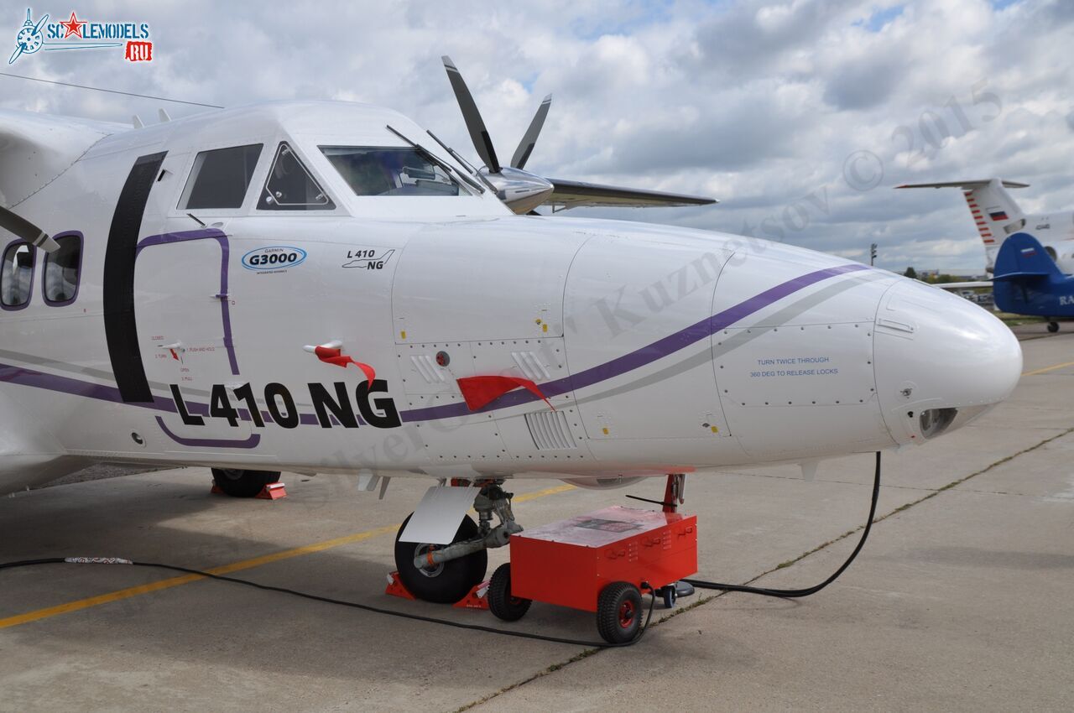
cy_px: 356
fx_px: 983
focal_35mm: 33
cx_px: 537
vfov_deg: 39.9
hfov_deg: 57.3
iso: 200
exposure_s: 1/500
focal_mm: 22
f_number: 8
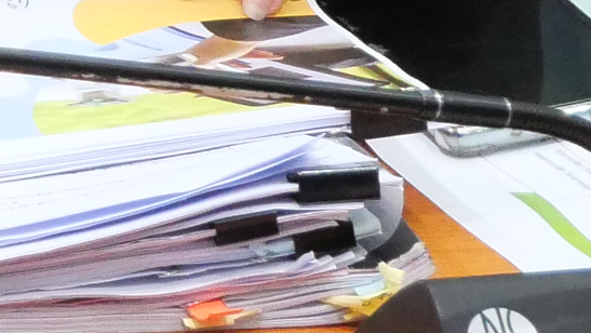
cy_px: -976
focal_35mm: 590
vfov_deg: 2.0
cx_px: -1395
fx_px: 9248
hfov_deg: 3.5
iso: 3200
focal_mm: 40
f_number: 5.5
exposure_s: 1/60
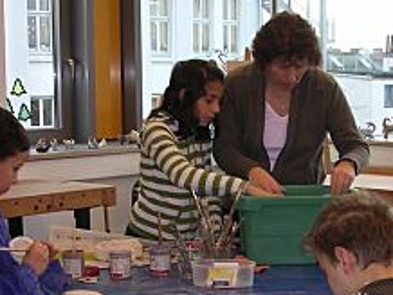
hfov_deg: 23.4
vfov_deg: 17.7
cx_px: 260
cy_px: 218
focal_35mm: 83
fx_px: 943
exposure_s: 1/30
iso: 100
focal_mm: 7.5
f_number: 3.1
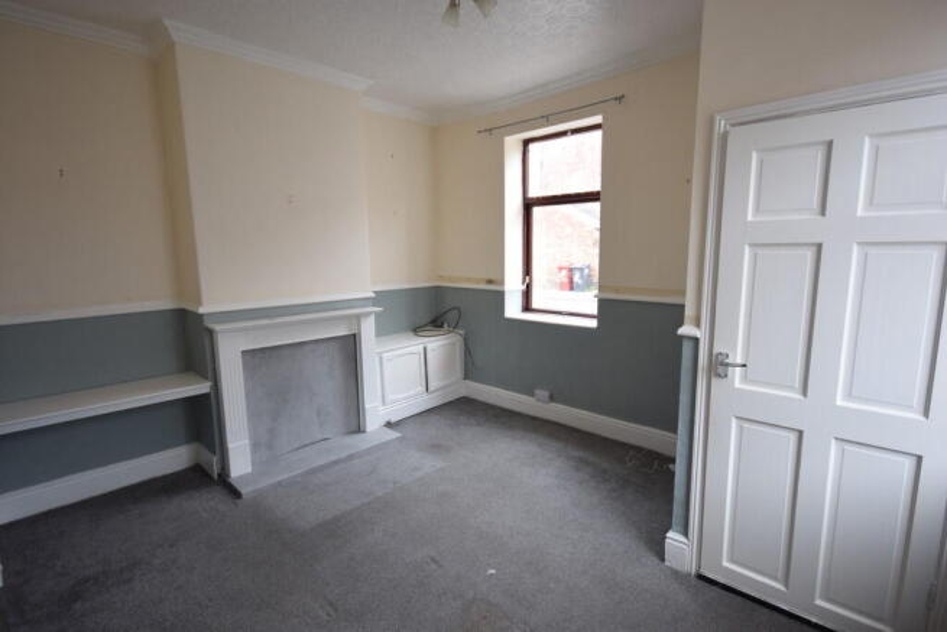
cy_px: 316
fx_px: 454
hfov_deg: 92.4
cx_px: 474
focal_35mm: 17
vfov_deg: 69.7
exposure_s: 1/100
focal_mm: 11.5
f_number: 5
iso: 400
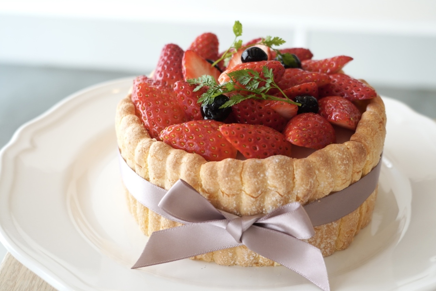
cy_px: 146
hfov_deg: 39.6
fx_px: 606
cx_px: 218
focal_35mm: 50
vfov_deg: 27.0
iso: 200
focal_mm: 50
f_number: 6.3
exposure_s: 1/60
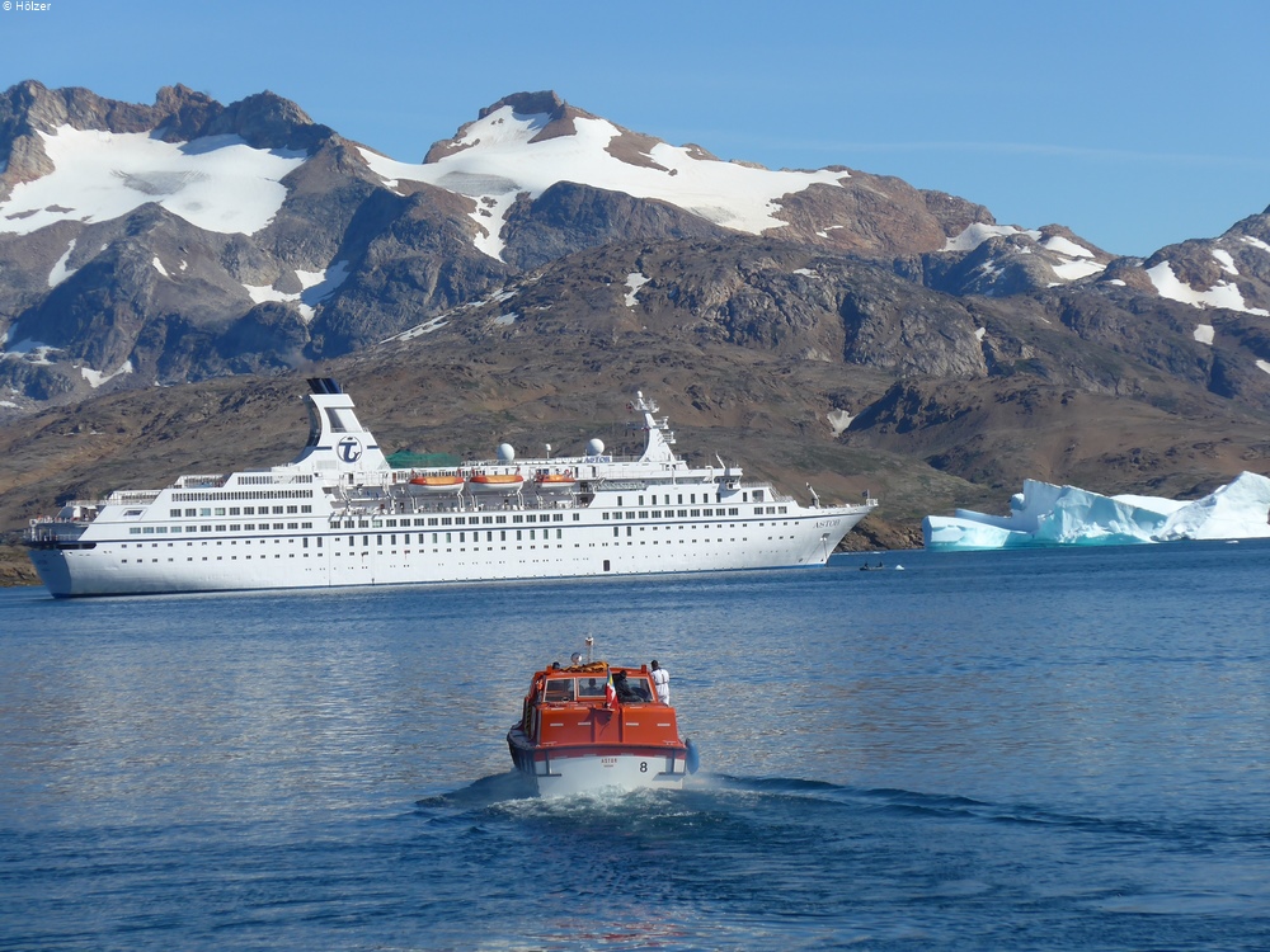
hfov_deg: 15.9
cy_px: 476
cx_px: 635
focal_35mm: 124
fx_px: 4549
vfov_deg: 12.0
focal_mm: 24.3
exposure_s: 1/640
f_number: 5.2
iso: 80
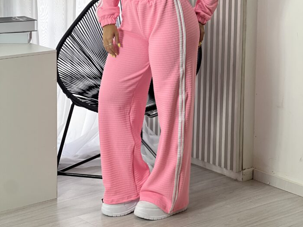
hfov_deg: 19.1
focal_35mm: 103
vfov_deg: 14.2
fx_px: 901
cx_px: 152
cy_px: 27
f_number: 2.8
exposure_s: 1/120
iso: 64
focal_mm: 9
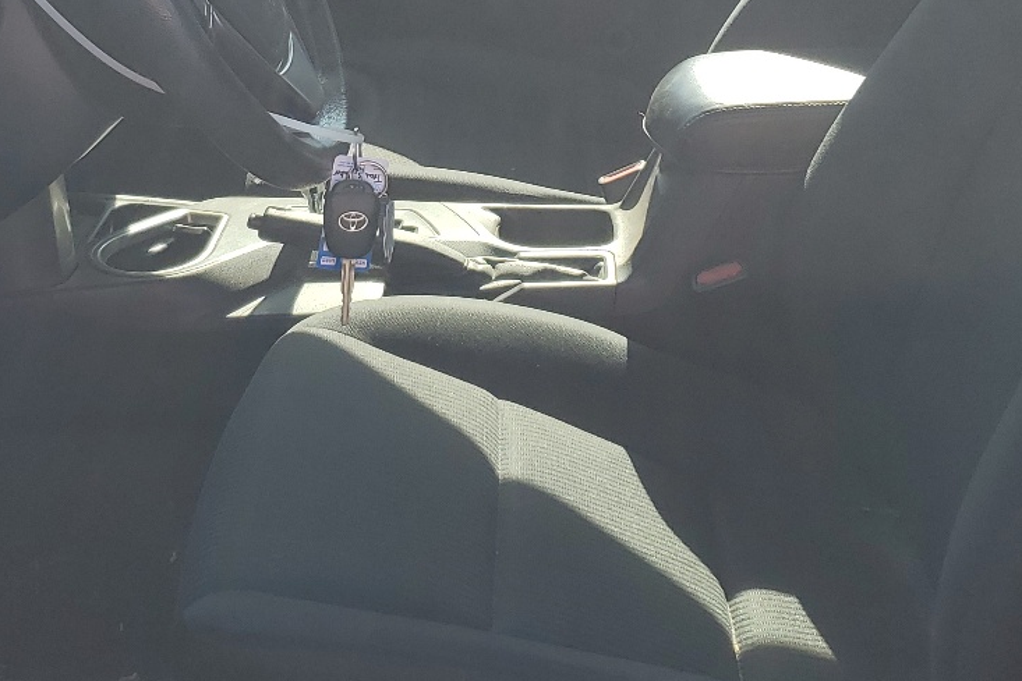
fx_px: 1675
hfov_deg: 33.8
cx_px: 395
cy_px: 106
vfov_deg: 22.6
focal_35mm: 59
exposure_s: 1/1000
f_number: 1.5
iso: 50
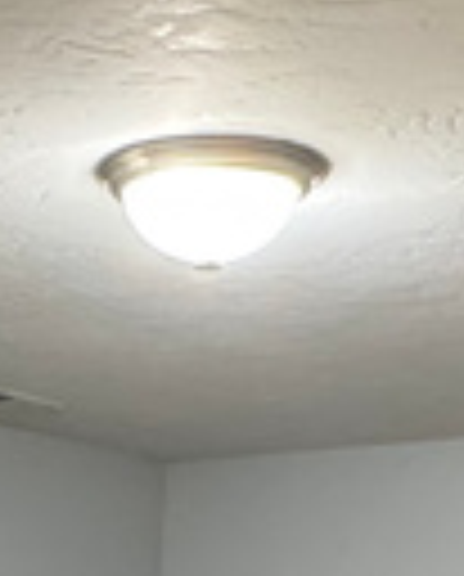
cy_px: 1004
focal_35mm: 109
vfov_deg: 15.4
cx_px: -23
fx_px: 1864
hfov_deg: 13.9
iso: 500
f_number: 2.2
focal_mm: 2.22
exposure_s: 1/60
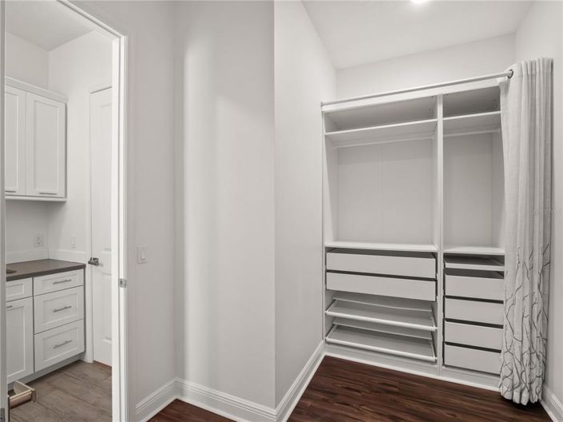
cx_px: 282
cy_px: 211
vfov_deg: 78.1
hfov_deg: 94.5
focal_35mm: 16
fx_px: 260
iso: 3200
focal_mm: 8
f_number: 8
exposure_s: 1/13
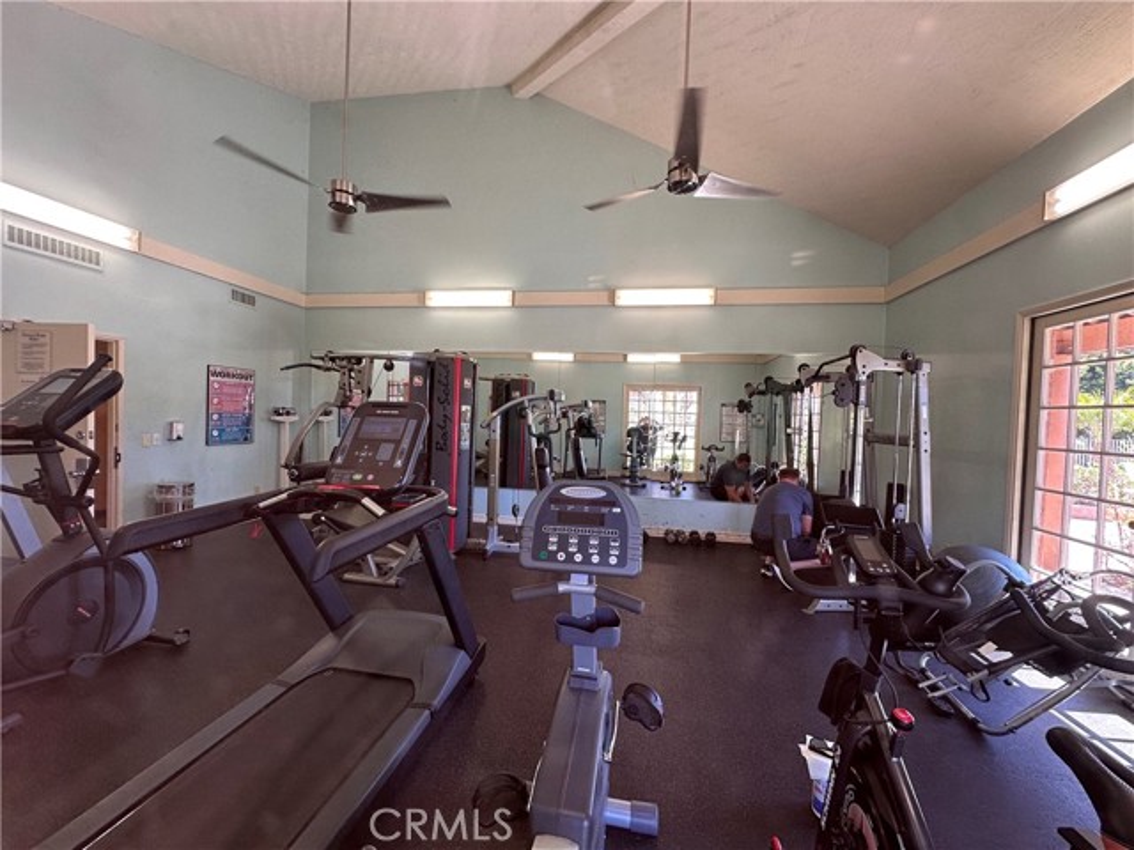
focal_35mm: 14
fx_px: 459
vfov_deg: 85.7
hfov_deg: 102.1
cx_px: 567
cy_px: 425
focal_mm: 2.22
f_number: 2.2
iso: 125
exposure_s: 1/120
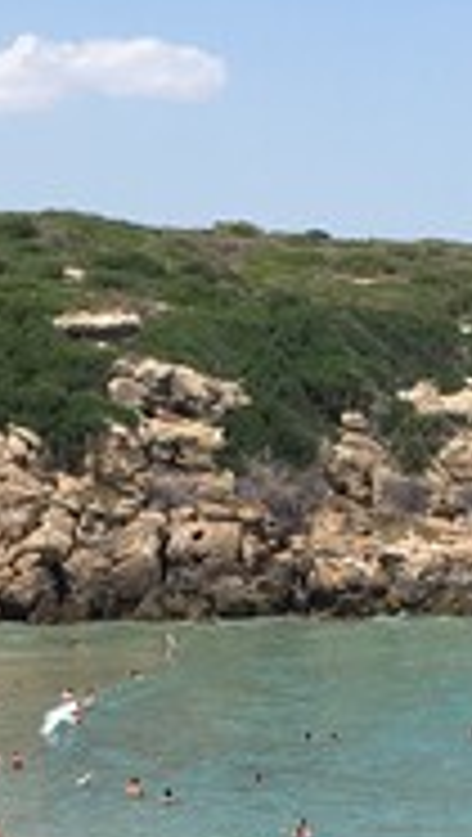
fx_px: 3018
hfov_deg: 8.9
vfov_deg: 15.4
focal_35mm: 136
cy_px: 878
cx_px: 126
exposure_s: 1/1672
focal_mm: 4.15
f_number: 2.2
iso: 25
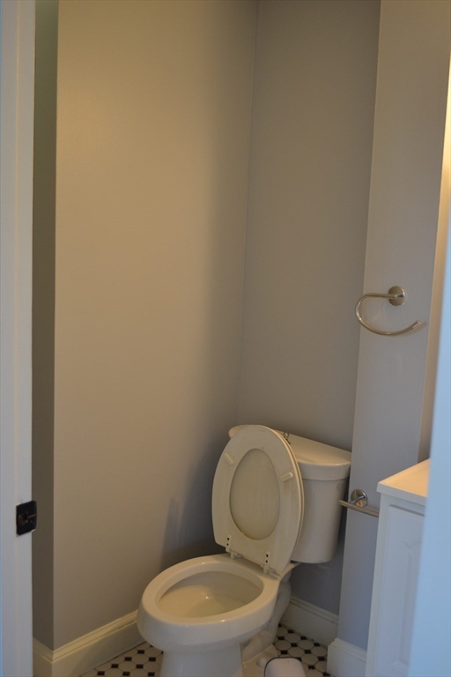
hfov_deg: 36.9
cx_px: 226
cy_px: 338
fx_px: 676
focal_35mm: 36
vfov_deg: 53.1
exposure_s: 1/60
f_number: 4
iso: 400
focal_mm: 24
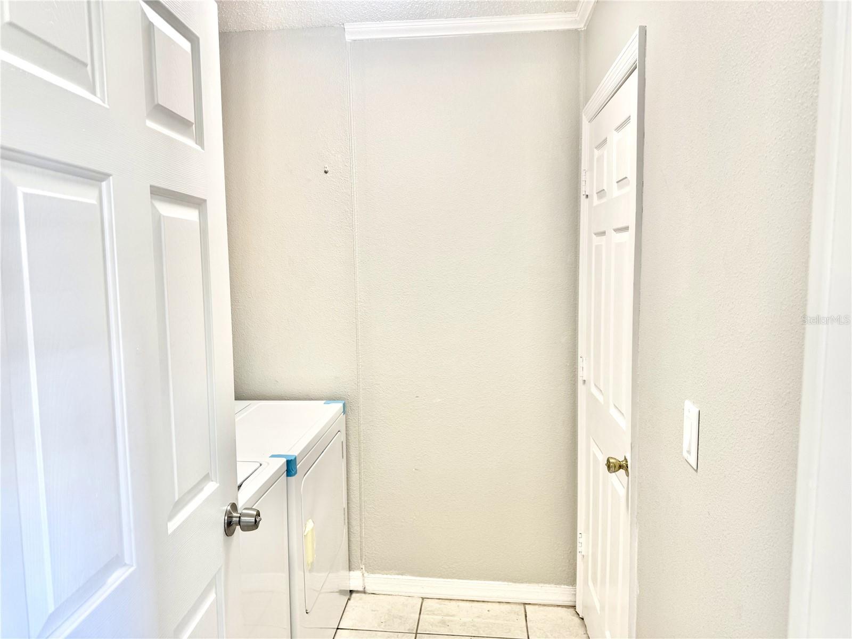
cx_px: 426
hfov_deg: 71.6
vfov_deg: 56.8
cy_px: 320
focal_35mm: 24
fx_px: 591
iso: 125
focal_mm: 6.76
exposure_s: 1/60
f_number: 1.78
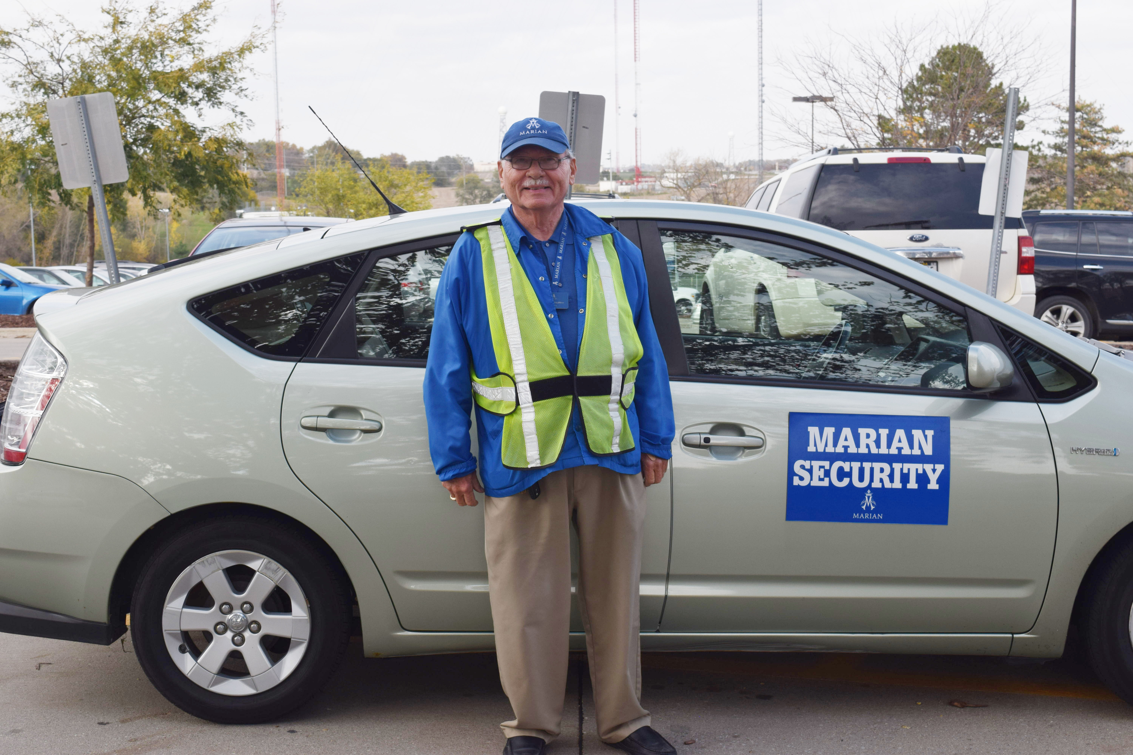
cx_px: 566
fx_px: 1605
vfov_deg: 26.5
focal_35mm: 51
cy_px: 378
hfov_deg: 38.9
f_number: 9
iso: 200
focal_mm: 34
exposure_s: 1/320
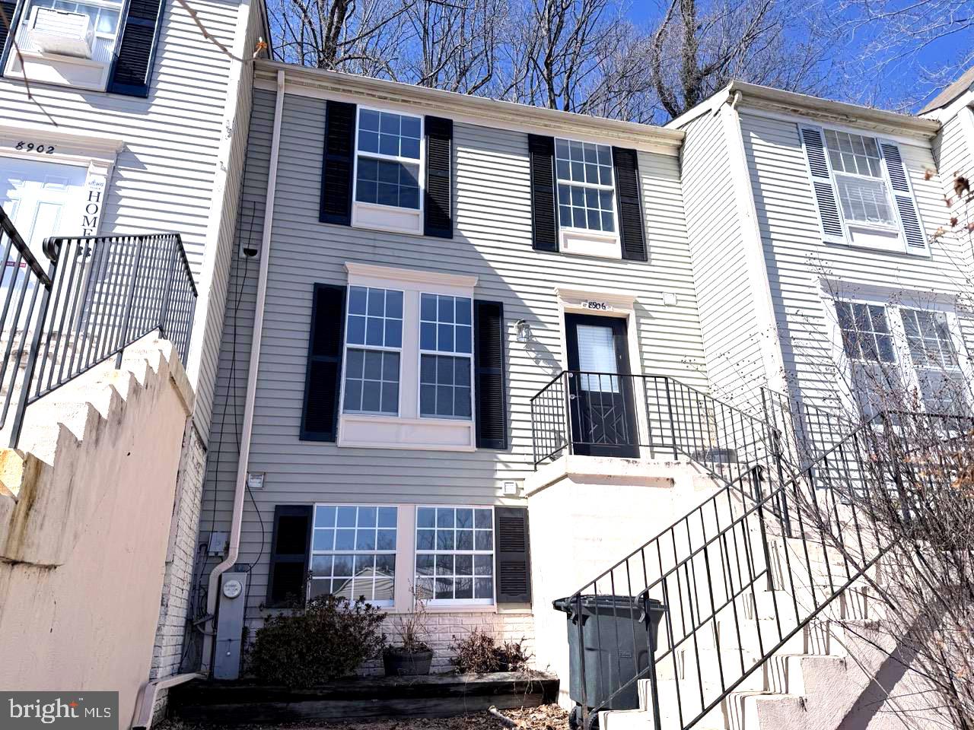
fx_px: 675
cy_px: 365
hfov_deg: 71.6
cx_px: 487
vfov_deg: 56.8
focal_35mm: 24
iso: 80
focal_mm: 6.76
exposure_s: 1/5714
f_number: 1.78
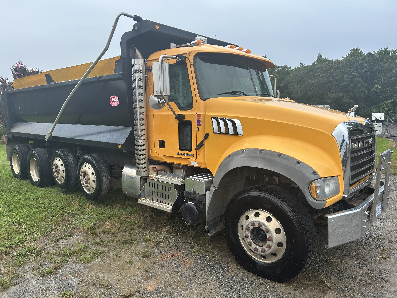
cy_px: 149
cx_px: 198
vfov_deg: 53.1
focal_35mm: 26
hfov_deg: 67.3
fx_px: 298
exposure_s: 1/121
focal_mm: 5.7
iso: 50
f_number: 1.5
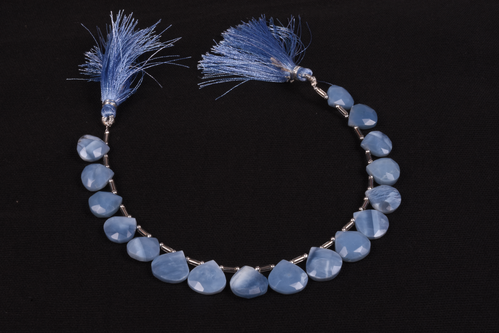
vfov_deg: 13.8
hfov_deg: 20.6
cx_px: 250
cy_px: 166
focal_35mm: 99
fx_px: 1372
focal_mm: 66
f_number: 32
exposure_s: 1/125
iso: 250
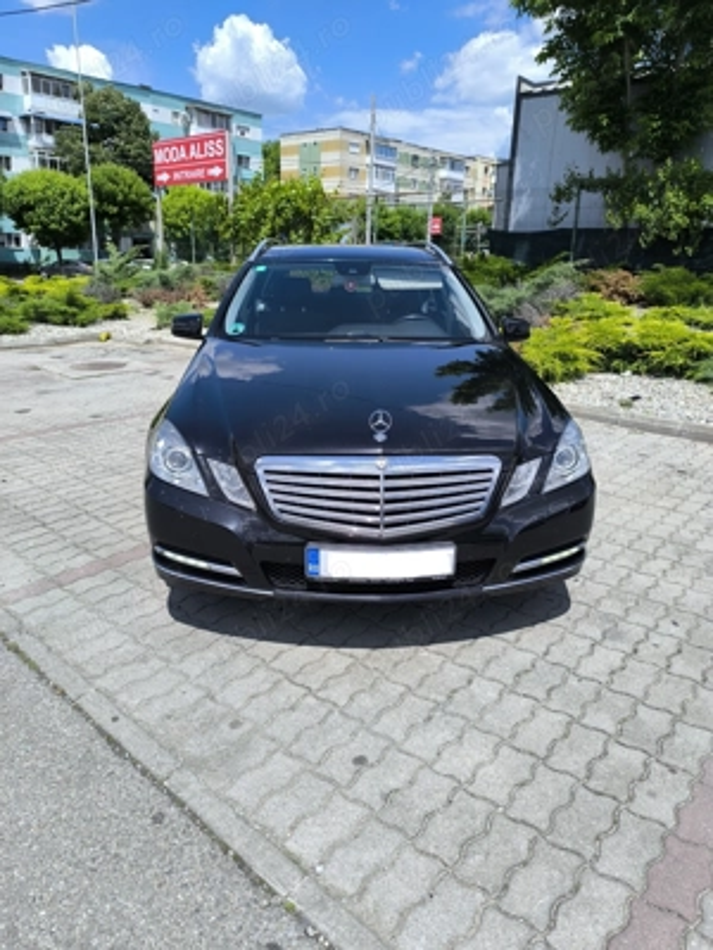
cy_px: 475
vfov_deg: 73.9
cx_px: 356
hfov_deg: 58.9
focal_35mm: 23
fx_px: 632
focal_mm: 6.14
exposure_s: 1/728
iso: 50
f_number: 1.65
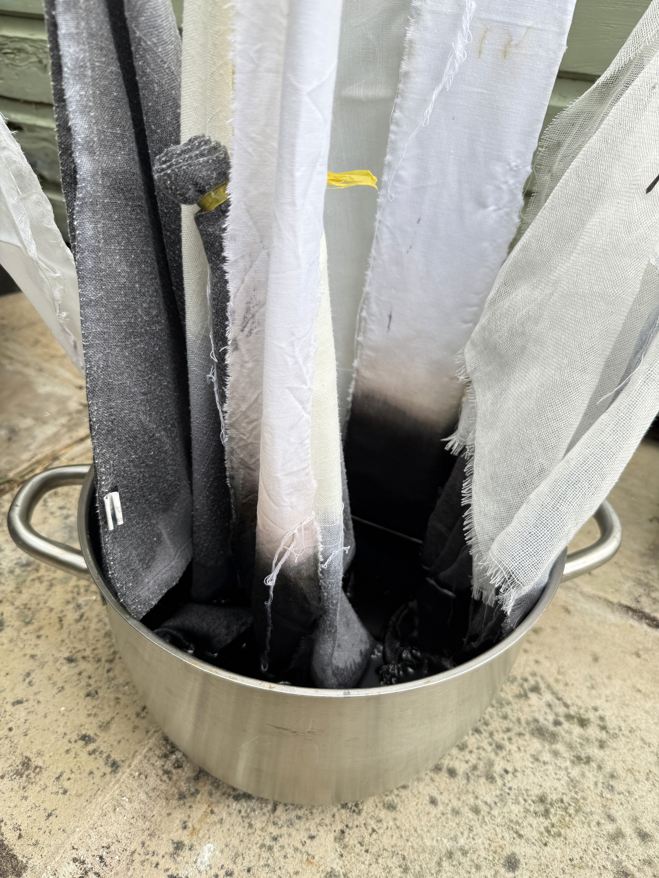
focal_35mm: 24
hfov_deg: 56.8
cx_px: 330
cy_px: 439
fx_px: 609
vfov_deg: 71.6
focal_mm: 6.76
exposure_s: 1/416
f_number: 1.78
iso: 80
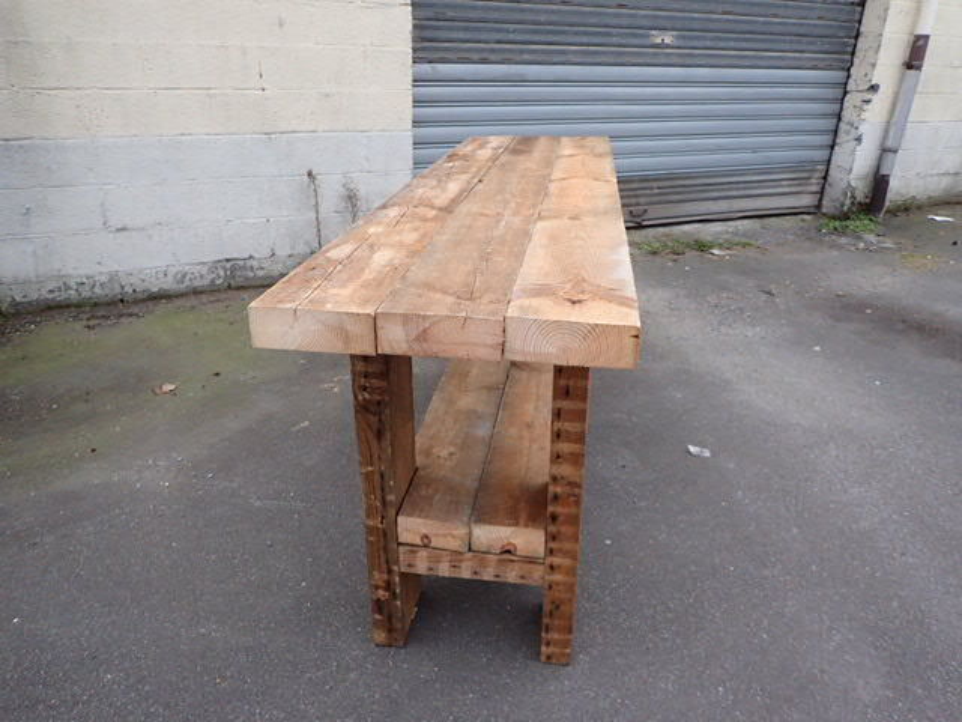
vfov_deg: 54.9
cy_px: 361
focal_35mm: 25
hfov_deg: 69.4
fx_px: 695
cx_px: 481
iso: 400
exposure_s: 1/2000
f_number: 2
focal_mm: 4.5
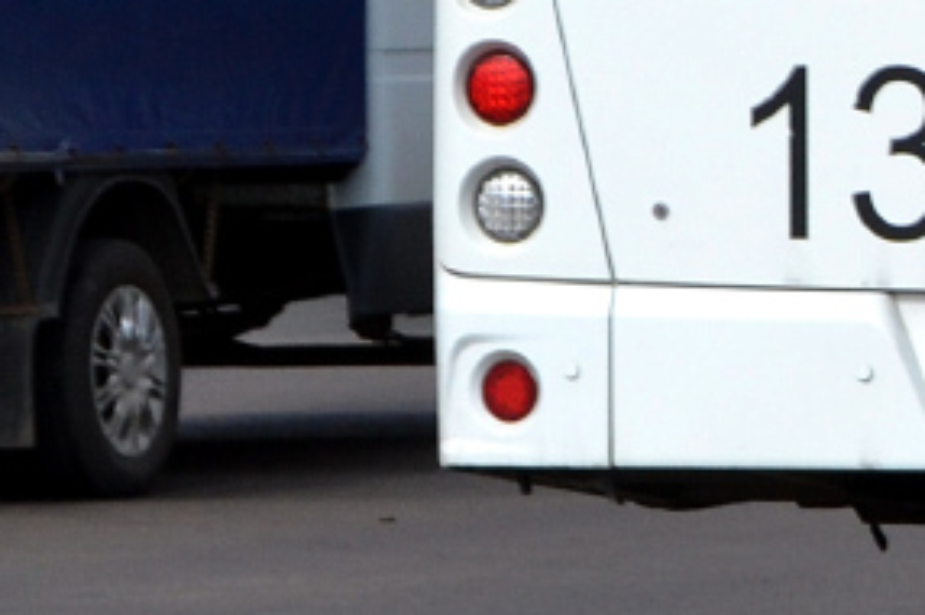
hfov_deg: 5.9
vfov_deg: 4.0
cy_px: -486
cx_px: 1763
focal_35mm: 341
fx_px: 8752
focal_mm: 50
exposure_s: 1/2000
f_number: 6.3
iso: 400
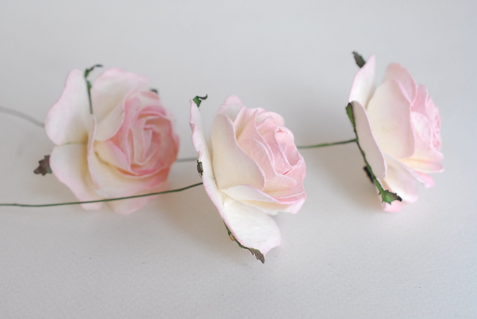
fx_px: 796
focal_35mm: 60
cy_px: 160
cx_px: 238
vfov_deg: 22.7
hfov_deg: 33.4
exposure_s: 1/125
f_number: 5.6
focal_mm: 40
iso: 640
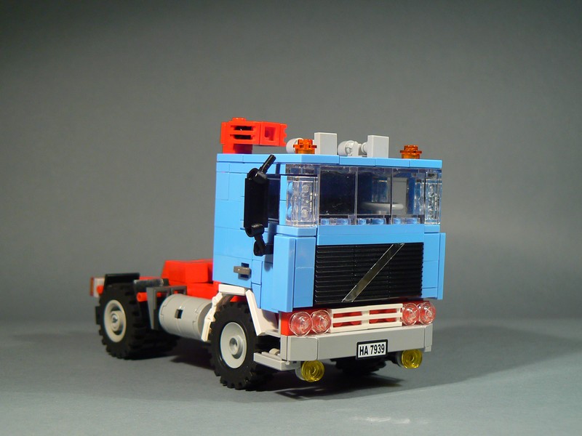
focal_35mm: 62
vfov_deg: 23.7
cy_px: 218
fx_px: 1042
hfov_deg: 31.2
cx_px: 291
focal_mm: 10.4
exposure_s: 1/10
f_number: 3.2
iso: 80
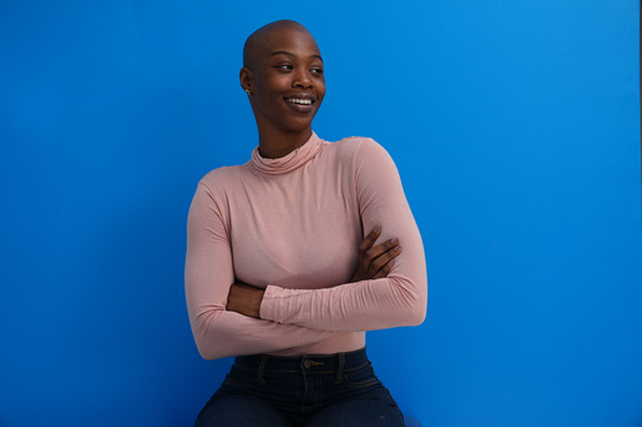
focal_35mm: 48
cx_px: 321
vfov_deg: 28.1
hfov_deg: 41.1
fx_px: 856
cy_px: 214
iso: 125
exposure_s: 1/320
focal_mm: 48
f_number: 4
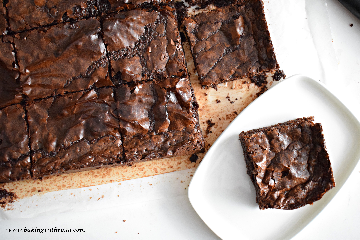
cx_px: 180
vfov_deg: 33.0
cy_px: 120
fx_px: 405
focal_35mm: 40
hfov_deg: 47.9
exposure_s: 1/30
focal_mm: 27
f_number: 4
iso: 3200
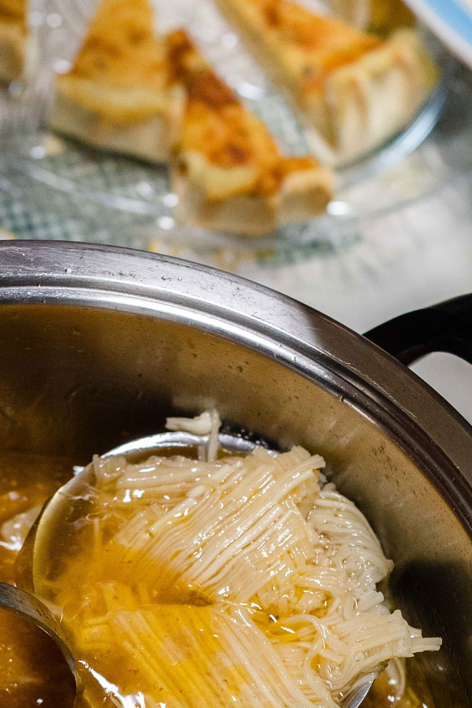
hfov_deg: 11.1
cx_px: 190
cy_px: 731
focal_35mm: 123
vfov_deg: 16.3
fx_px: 2418
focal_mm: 35
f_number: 2.8
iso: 1600
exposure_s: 1/250
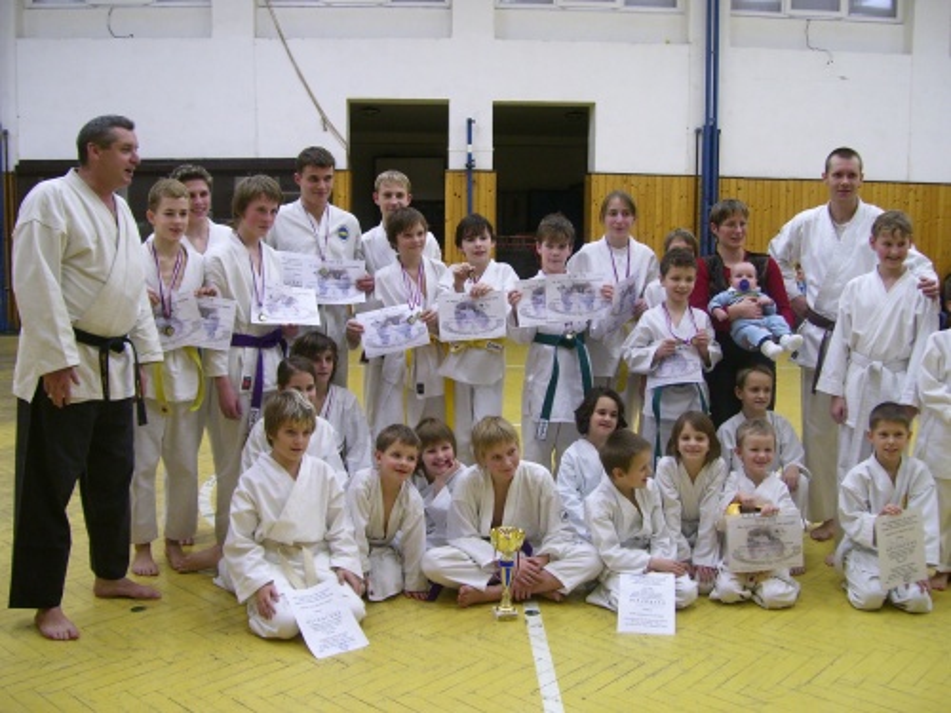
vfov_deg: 38.7
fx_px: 1016
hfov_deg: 50.1
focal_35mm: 37
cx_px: 476
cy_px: 356
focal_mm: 6
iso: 160
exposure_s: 1/15
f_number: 2.7
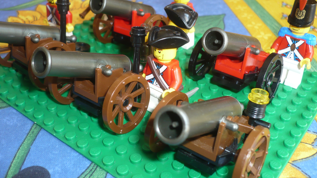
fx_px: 328
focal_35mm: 39
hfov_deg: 51.6
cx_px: 160
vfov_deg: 30.4
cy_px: 74
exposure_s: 1/30
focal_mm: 5.8
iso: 100
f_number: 2.8
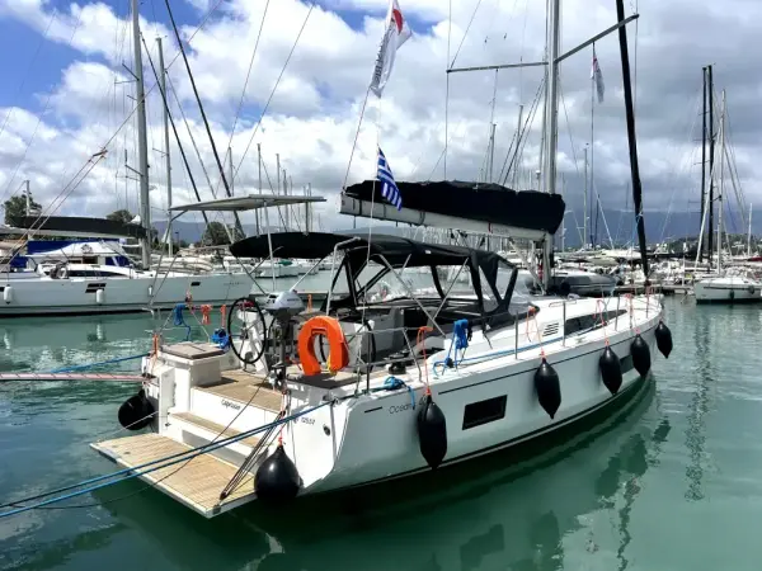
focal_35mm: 26
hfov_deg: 67.3
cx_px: 381
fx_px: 572
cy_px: 286
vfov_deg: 53.1
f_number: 1.5
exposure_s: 1/8000
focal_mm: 5.7
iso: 50
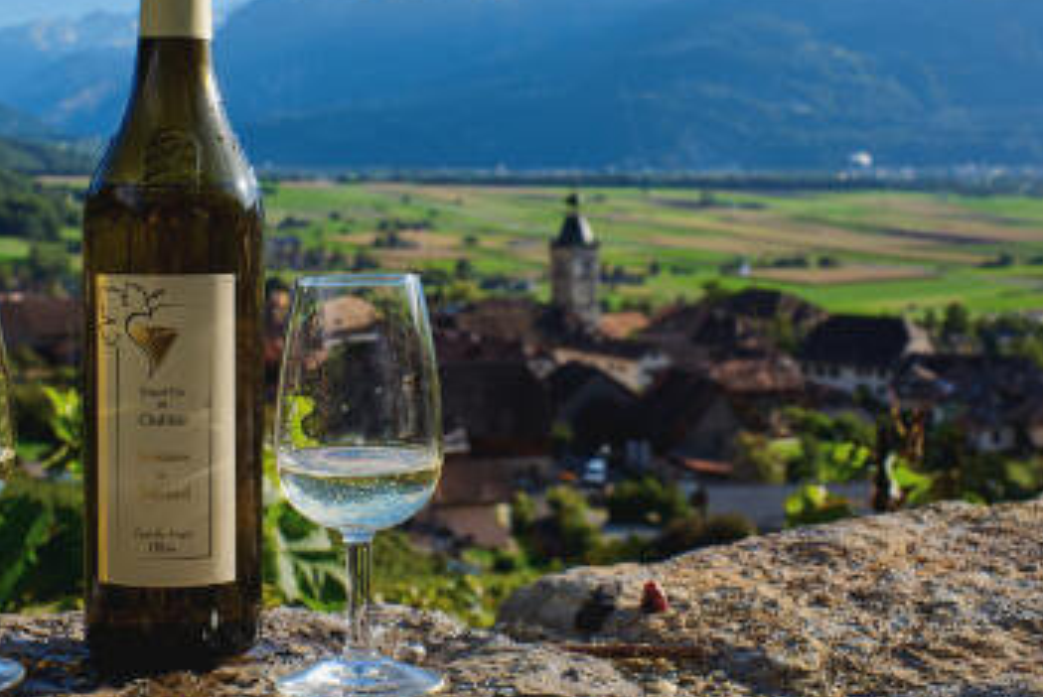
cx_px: 408
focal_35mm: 55
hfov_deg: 36.1
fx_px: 1595
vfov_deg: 24.6
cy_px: 264
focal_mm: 23
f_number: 8
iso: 200
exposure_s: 1/340
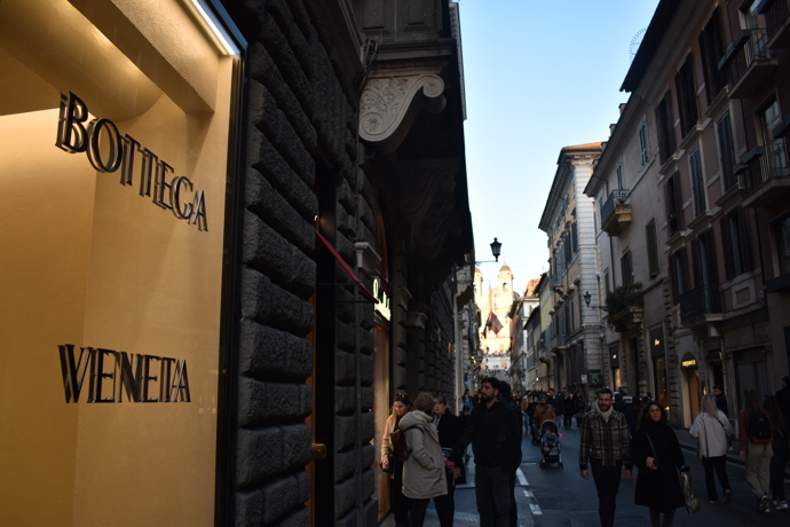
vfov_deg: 43.6
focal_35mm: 30
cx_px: 395
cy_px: 264
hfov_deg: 61.9
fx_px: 658
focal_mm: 20
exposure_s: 1/200
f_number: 3.5
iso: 200
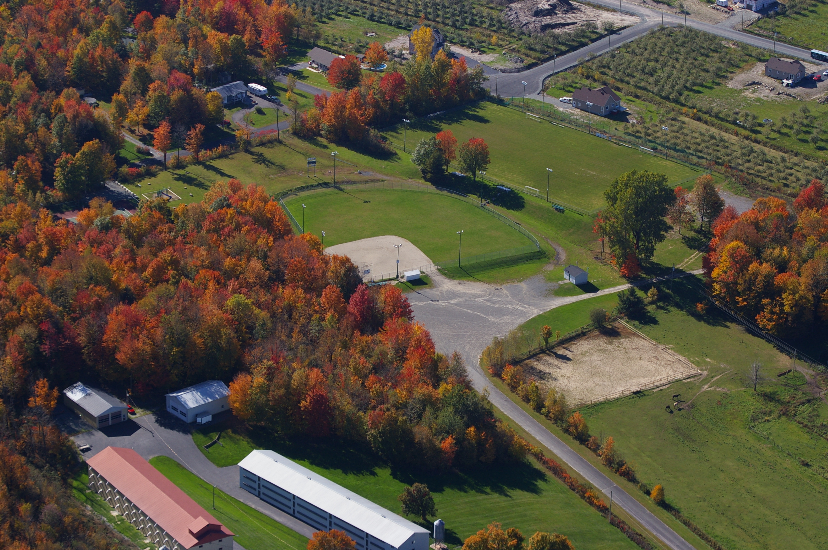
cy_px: 275
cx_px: 414
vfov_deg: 12.2
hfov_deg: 18.2
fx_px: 2585
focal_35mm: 112
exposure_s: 1/350
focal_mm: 75
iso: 200
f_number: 8
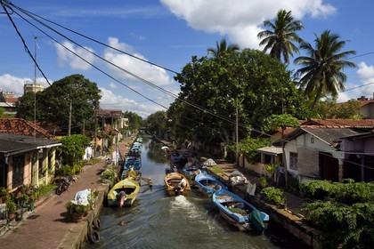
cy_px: 124
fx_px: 332
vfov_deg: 41.1
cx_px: 187
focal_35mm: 32
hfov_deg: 58.7
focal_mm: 32
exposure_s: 1/250
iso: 200
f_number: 18
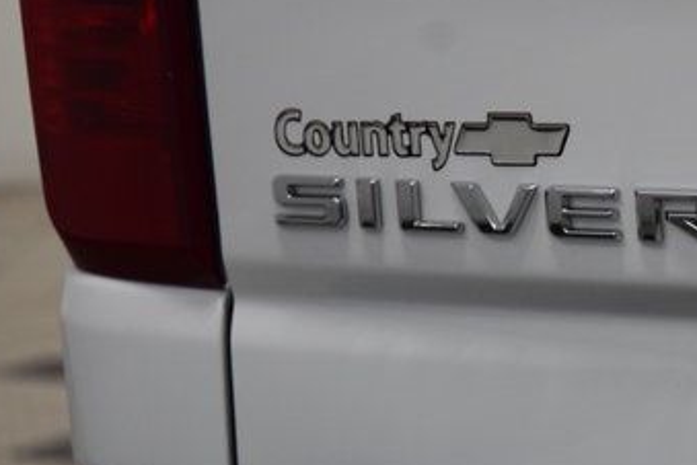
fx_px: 3833
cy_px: 227
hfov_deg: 10.4
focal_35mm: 198
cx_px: 565
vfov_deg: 6.9
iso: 1600
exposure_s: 1/125
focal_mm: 70
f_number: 5.6
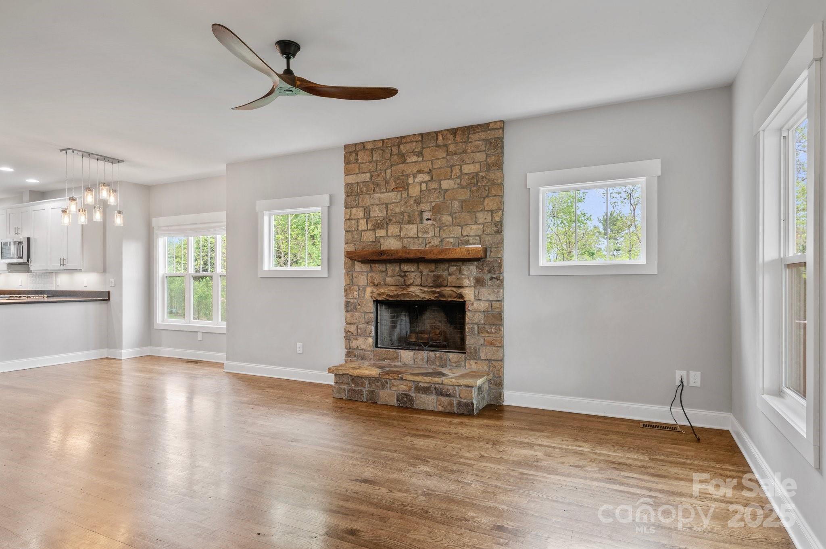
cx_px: 413
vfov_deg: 63.1
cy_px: 274
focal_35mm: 20
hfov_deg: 85.5
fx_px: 447
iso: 200
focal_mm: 19.5
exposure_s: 1/4
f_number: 8
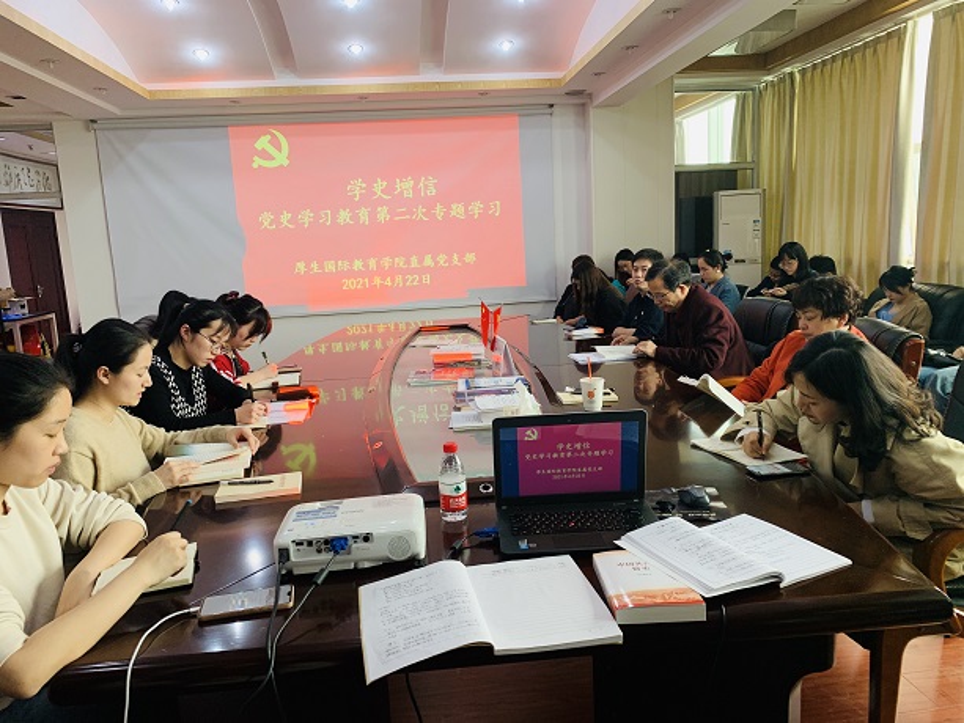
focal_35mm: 26
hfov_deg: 67.3
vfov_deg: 53.1
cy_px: 362
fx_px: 724
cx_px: 482
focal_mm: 4.25
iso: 80
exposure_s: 1/50
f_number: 1.8
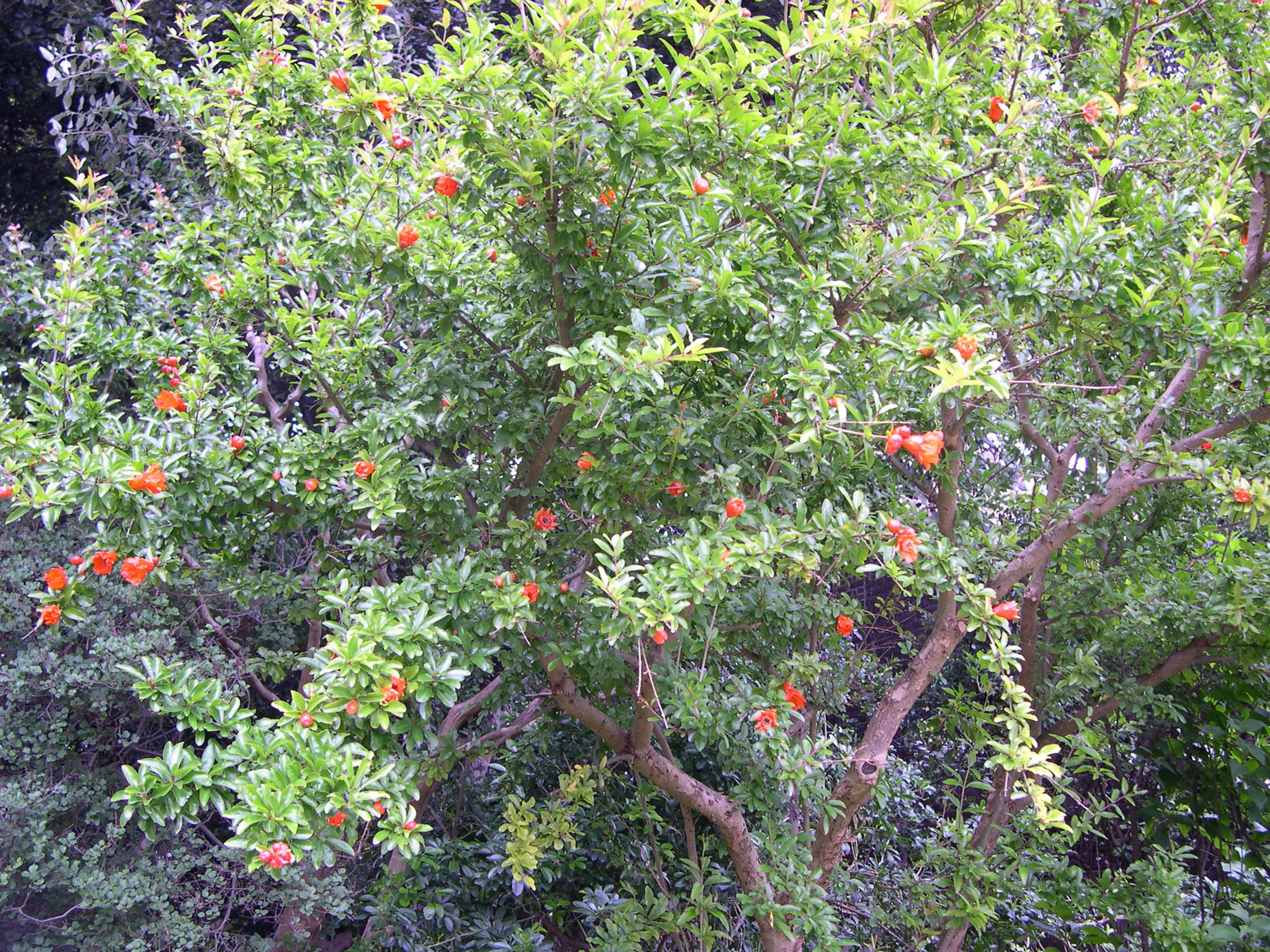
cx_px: 635
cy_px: 476
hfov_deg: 49.0
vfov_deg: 37.7
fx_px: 1394
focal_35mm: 38
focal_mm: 8
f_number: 2.8
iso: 100
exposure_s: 1/46
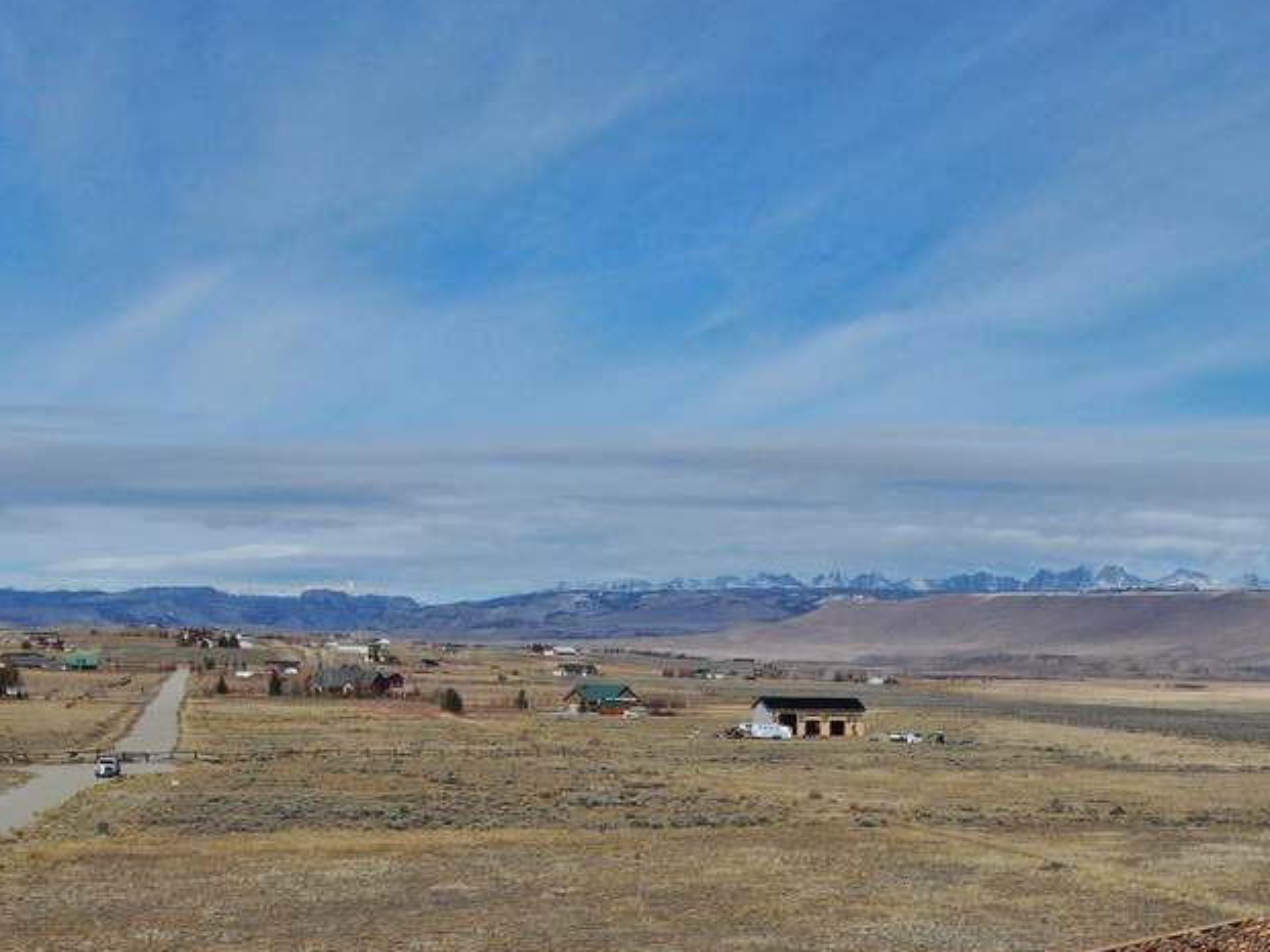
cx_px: 979
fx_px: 2348
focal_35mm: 64
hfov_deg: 29.7
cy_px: 905
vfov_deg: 22.2
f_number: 3.1
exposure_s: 1/2500
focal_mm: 5.33
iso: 100
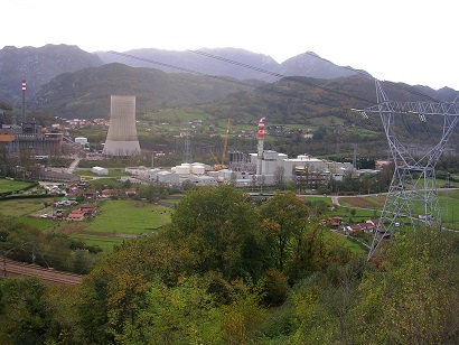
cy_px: 172
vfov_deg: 37.8
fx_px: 504
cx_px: 230
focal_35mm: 38
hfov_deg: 49.0
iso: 50
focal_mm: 5.8
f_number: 2.8
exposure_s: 1/296
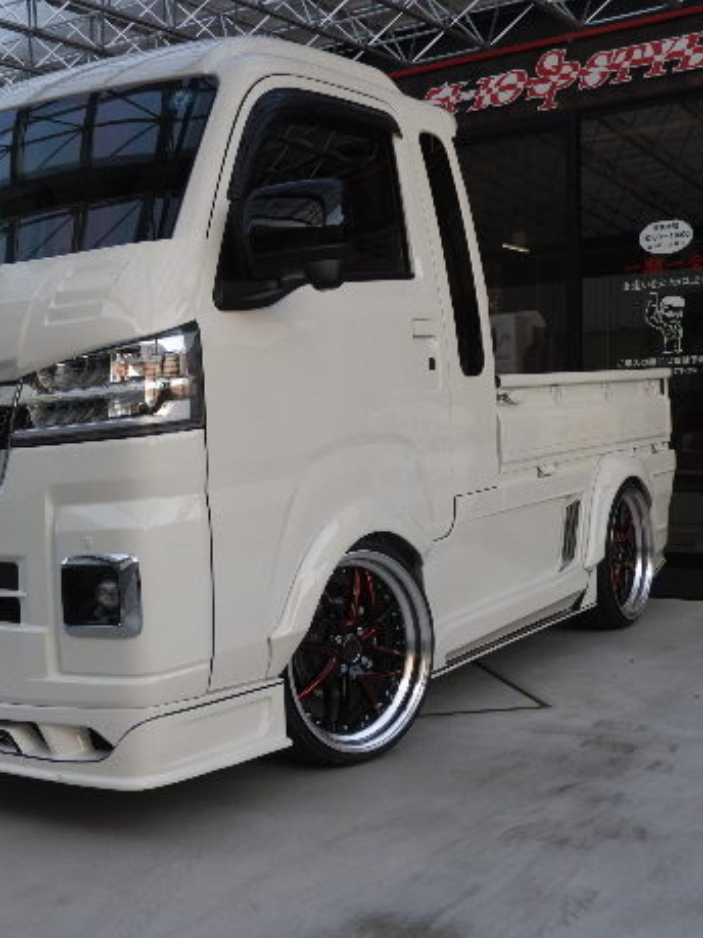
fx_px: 1246
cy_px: 474
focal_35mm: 46
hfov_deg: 31.2
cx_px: 225
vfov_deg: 41.2
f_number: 3.6
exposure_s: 1/160
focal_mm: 5.9
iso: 100
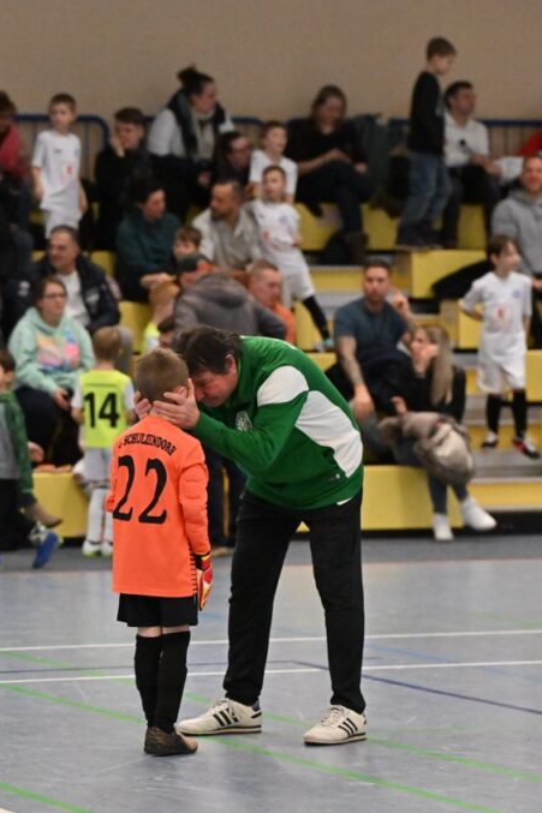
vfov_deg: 10.9
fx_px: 4270
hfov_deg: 7.3
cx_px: 234
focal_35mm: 189
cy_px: 405
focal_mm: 125
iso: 8000
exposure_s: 1/1250
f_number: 3.5
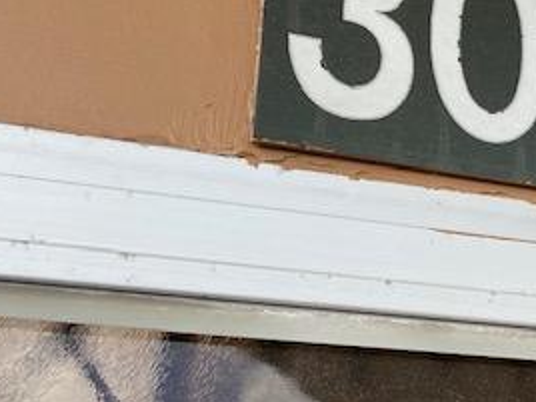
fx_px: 960
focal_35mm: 62
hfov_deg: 29.8
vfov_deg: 23.6
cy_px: 250
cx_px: 488
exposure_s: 1/752
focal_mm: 4.25
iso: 32
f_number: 1.8
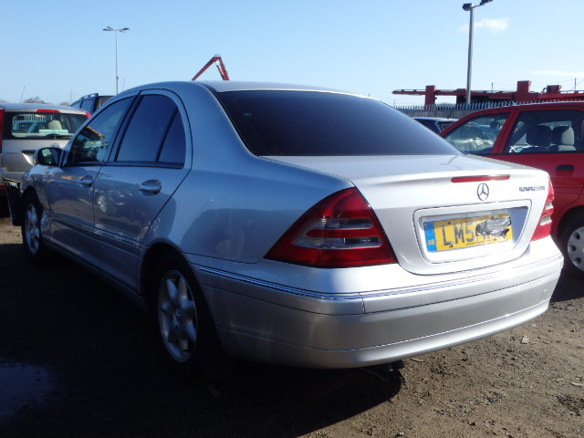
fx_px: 607
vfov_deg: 39.7
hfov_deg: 51.4
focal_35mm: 36
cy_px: 219
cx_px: 292
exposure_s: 1/500
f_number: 4.5
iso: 125
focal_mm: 6.4
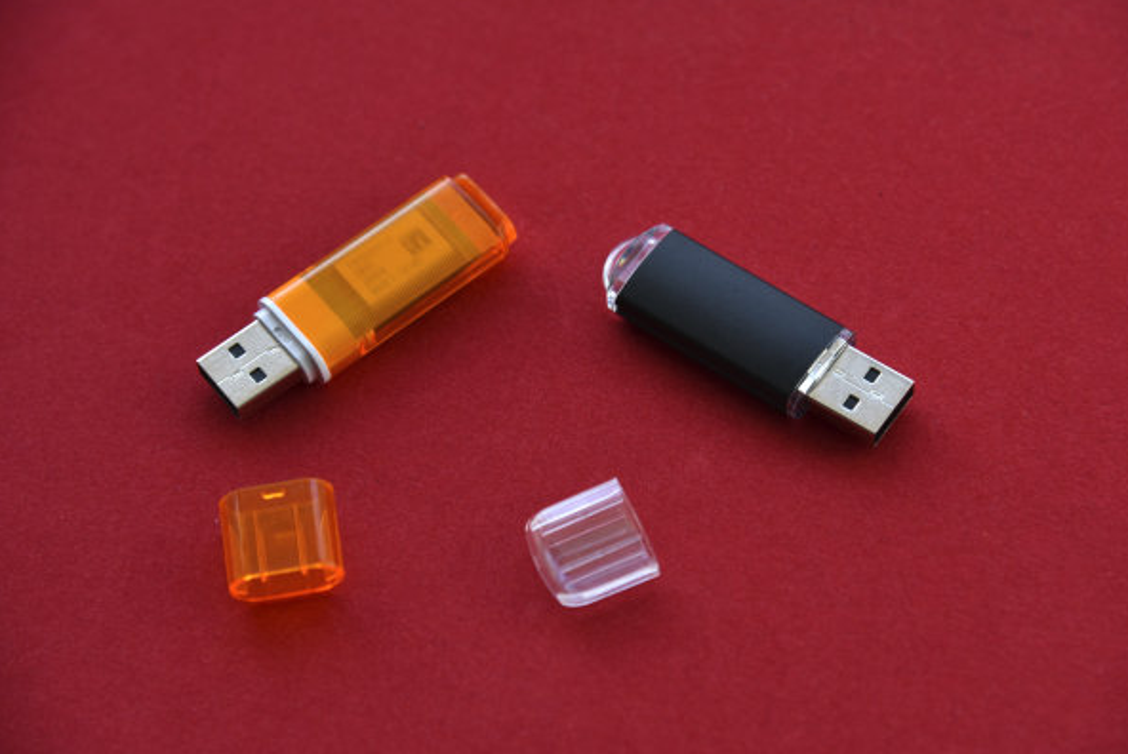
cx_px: 581
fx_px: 3889
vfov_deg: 11.1
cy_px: 382
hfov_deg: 16.5
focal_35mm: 124
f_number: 5.6
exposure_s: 1/50
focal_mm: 120
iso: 125
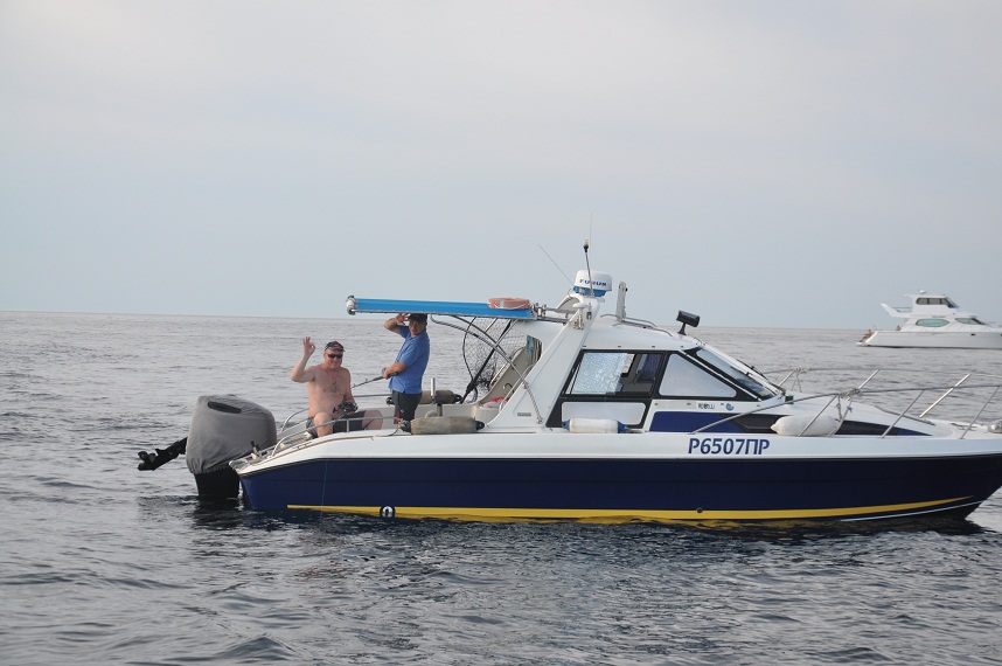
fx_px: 2168
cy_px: 333
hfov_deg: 26.0
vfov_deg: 17.5
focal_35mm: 78
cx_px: 501
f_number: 7.1
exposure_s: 1/200
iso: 400
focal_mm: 52
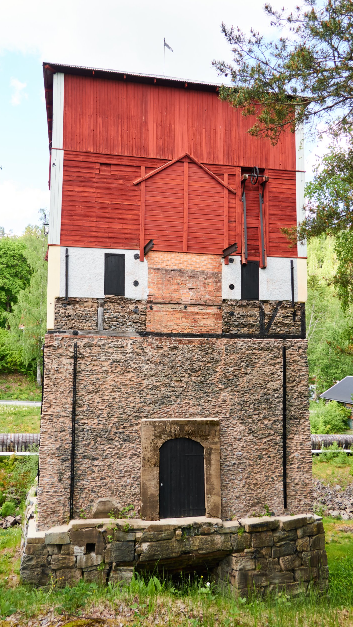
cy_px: 318
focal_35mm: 31
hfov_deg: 37.8
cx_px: 178
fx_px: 516
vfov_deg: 62.6
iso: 100
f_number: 3.2
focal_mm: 10.83
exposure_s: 1/200
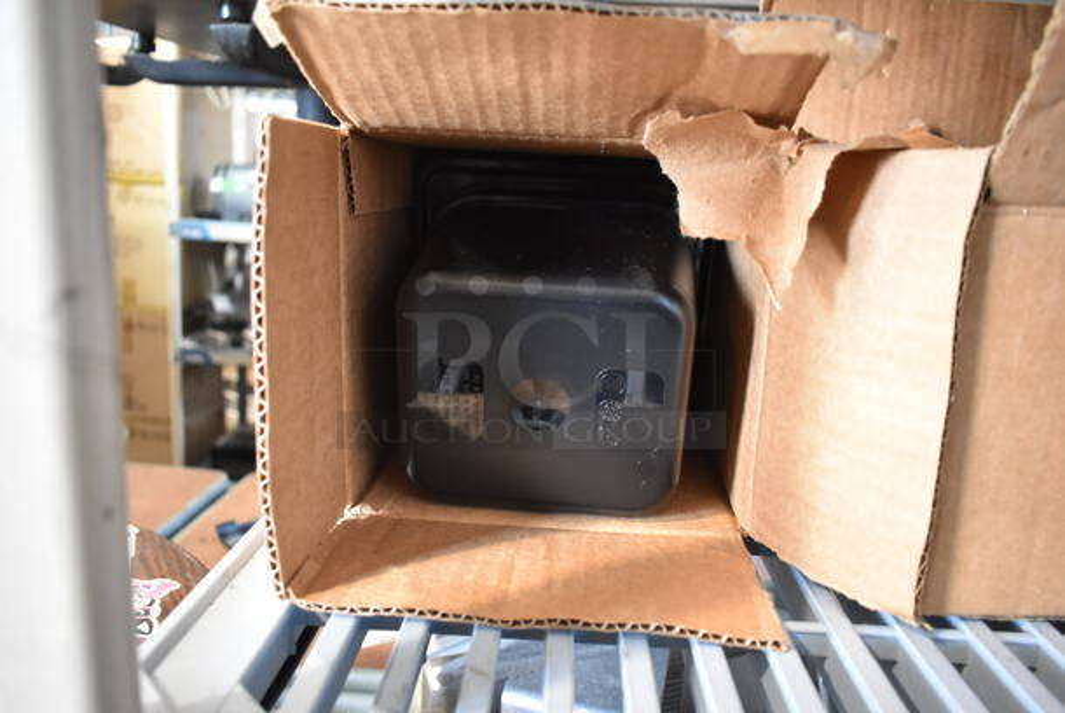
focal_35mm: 27
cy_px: 356
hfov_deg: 67.3
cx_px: 532
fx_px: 799
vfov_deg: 48.0
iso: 1600
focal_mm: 18
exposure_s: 1/30
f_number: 3.5
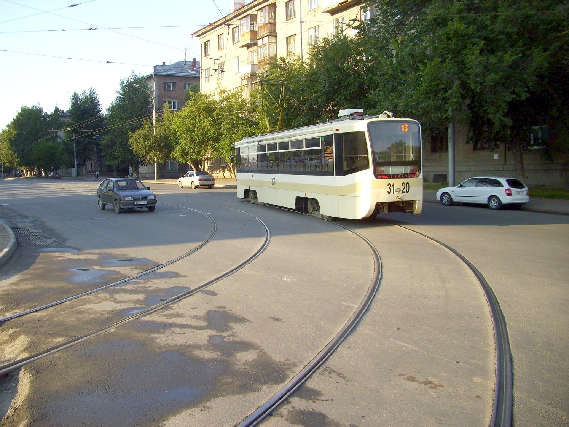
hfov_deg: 54.0
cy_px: 214
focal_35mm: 34
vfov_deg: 41.8
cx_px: 284
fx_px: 559
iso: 80
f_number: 2.9
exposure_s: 1/320
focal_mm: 5.7
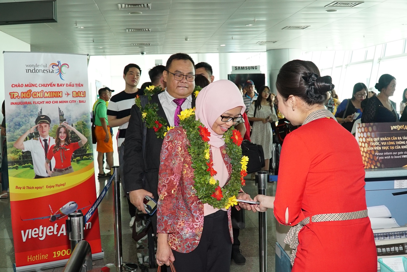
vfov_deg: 34.2
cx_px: 204
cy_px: 136
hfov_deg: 49.5
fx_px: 441
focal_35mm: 39
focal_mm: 26
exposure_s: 1/160
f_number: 6.3
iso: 1600
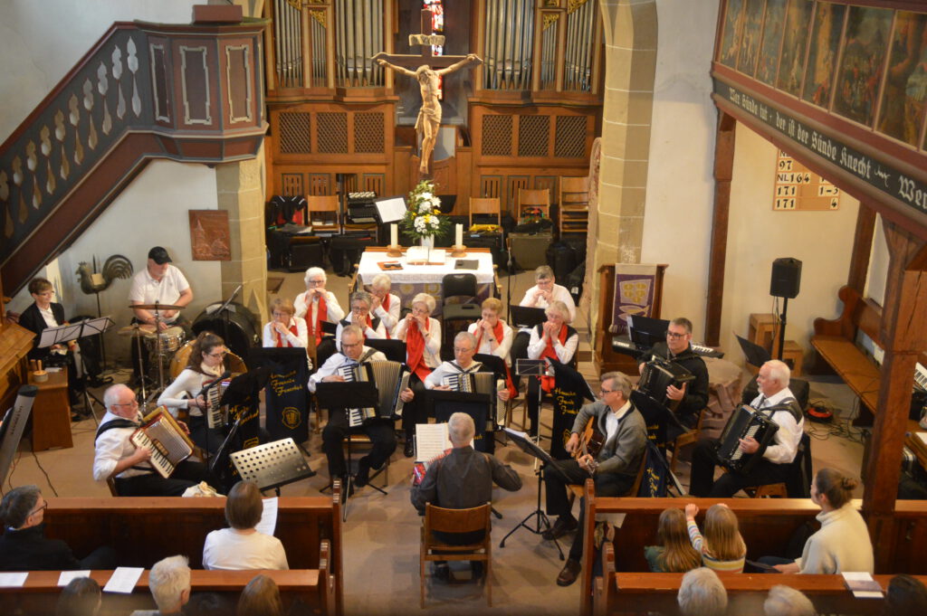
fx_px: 1081
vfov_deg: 31.8
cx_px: 464
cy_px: 308
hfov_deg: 46.4
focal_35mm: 42
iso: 2000
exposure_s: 1/60
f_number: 4
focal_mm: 28
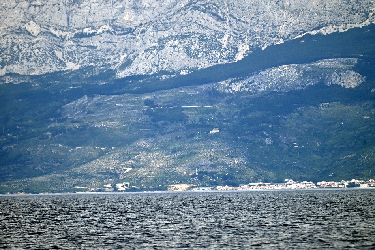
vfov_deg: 4.6
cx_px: 188
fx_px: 3126
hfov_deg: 6.9
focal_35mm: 300
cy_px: 125
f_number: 5.6
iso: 140
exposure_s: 1/1000
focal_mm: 300
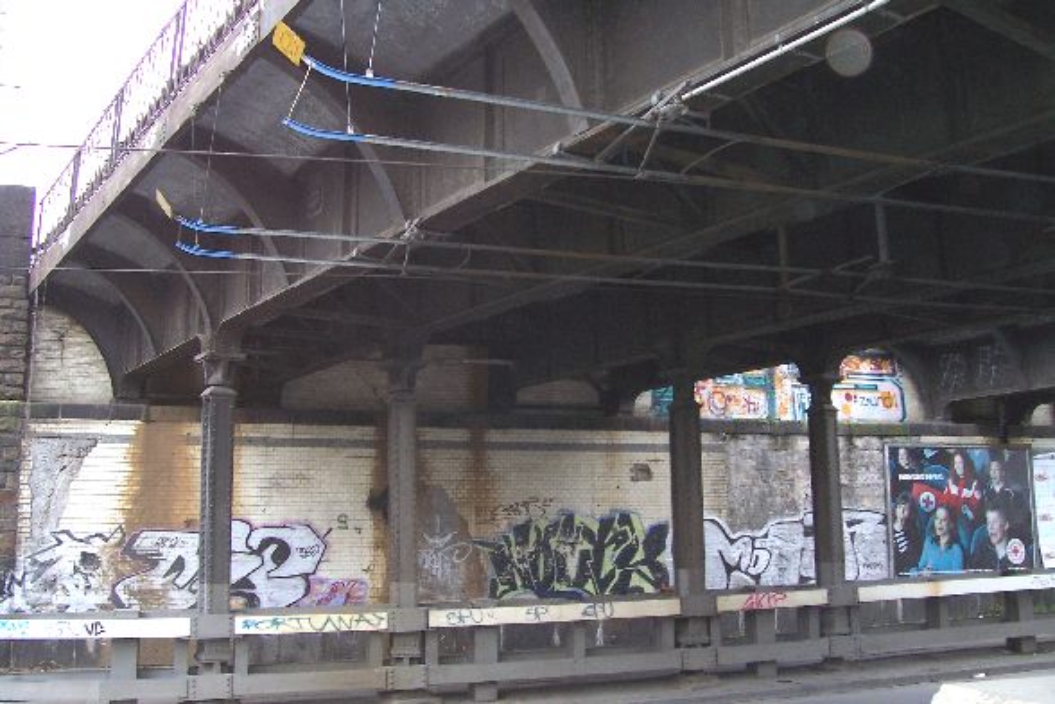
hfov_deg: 55.8
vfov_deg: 38.9
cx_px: 528
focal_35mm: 34
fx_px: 996
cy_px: 352
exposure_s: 1/60
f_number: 2.7
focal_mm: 5.6
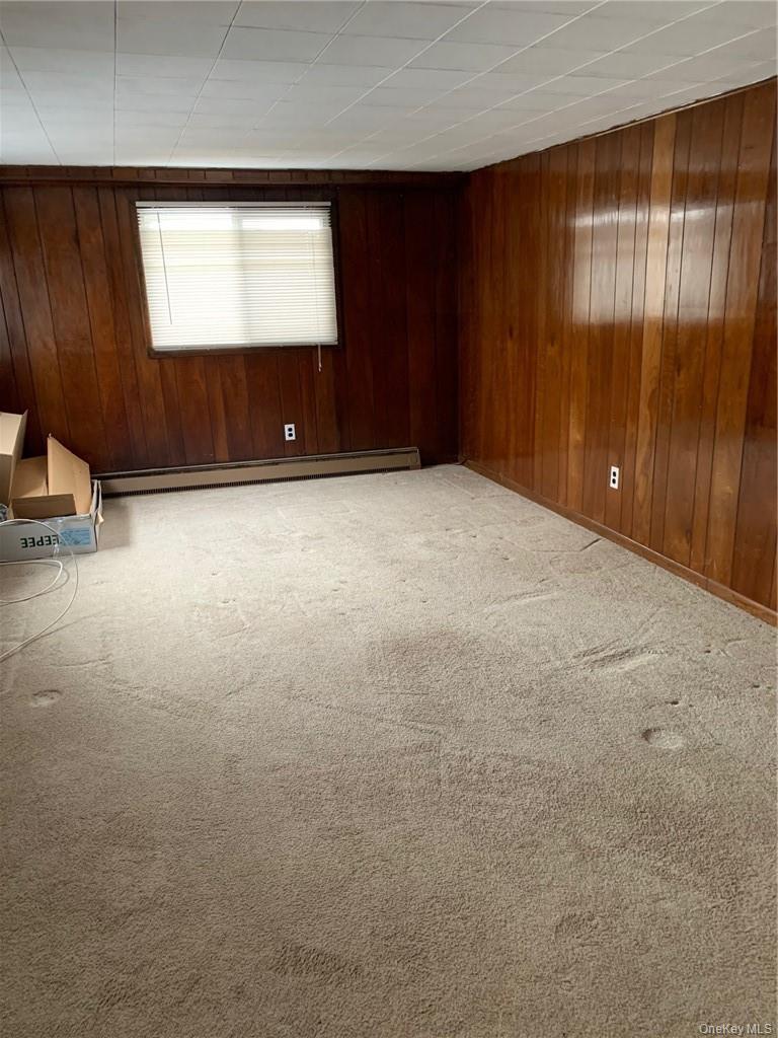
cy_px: 519
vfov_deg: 67.3
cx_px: 389
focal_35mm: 26
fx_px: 779
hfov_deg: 53.1
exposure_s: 1/60
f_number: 1.8
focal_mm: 4.25
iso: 250
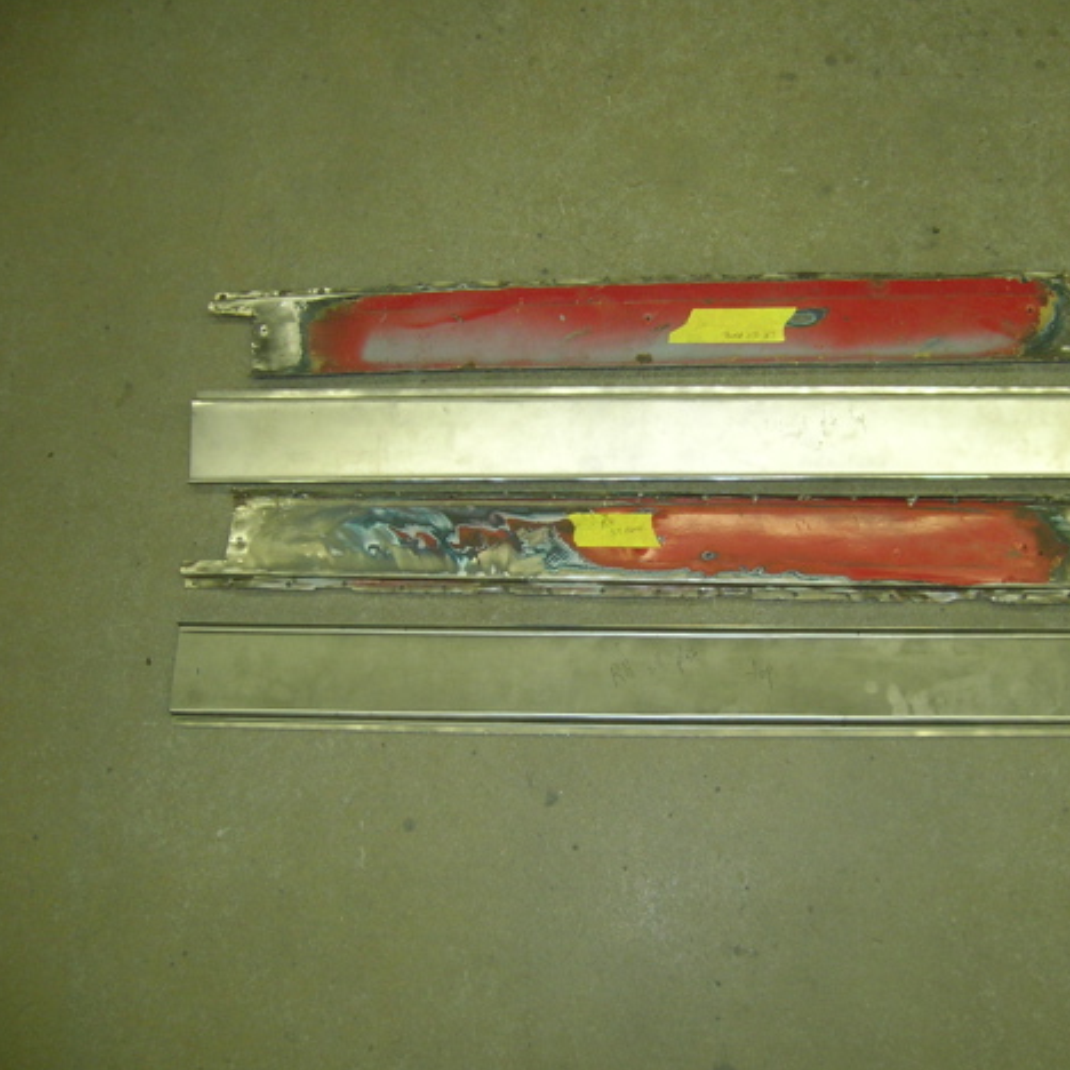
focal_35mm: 41
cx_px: 720
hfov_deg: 40.4
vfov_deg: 40.9
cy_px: 540
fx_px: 1434
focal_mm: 5.7
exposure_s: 1/27
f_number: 2.9
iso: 119
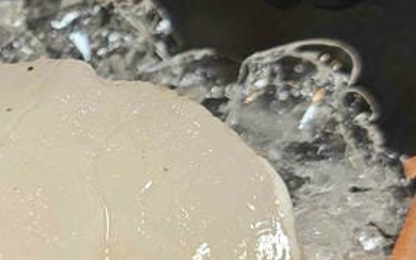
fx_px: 1858
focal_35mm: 164
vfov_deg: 8.0
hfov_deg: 12.2
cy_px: 245
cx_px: -194
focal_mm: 8.72
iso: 336
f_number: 2.8
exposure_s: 1/120
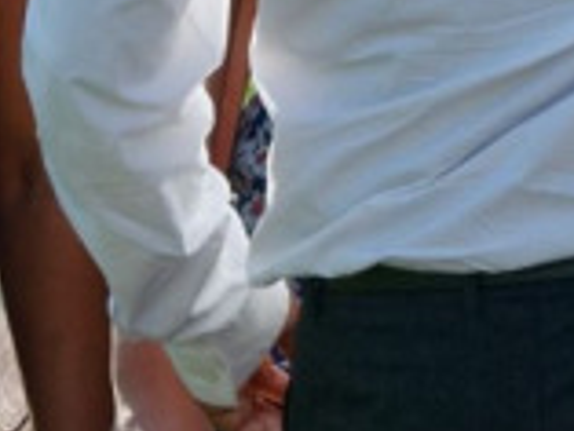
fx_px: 15191
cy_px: -318
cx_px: 1459
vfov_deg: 1.6
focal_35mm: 915
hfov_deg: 2.2
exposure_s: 1/400
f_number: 9
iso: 250
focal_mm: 125
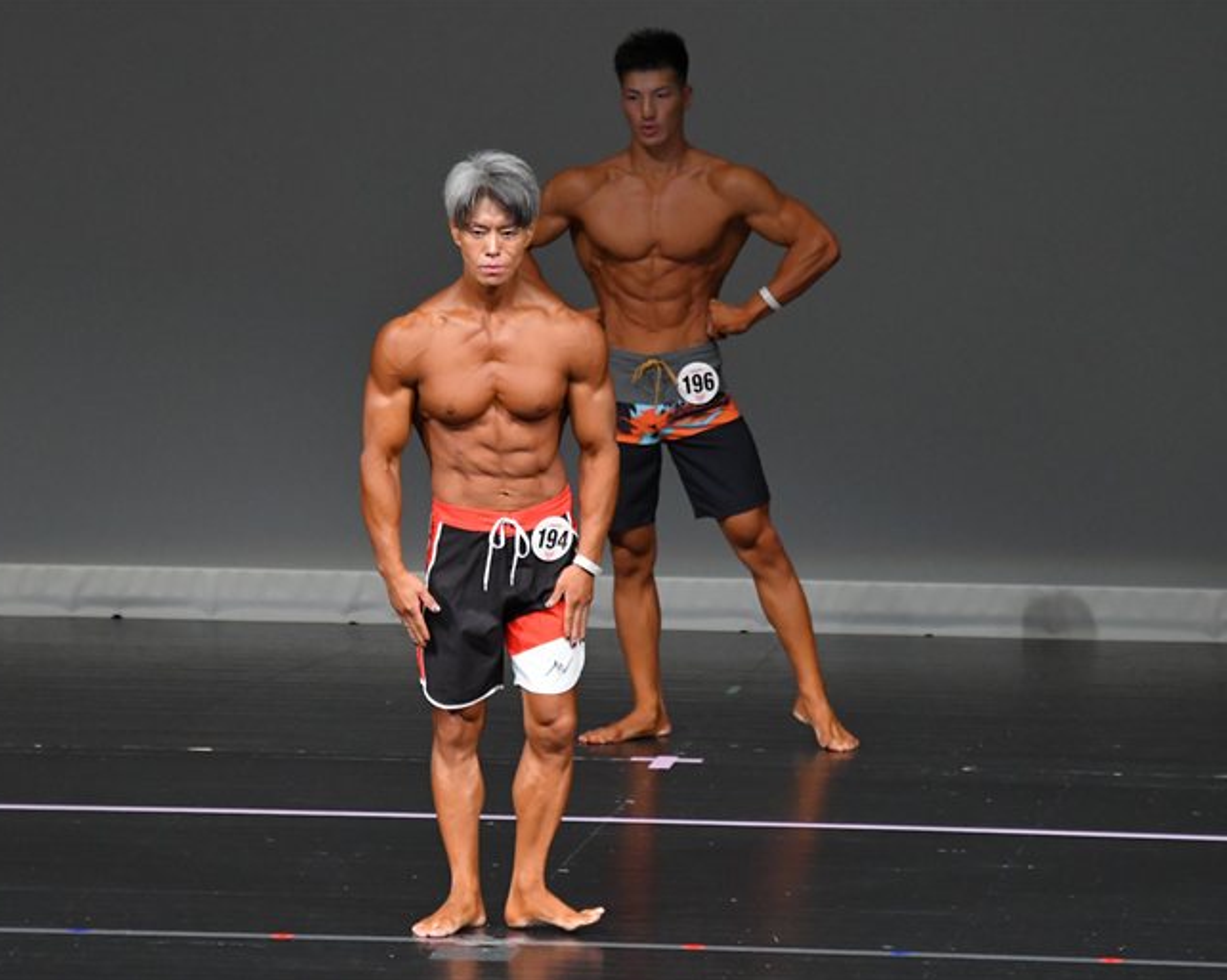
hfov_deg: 5.4
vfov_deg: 4.3
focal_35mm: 357
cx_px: 500
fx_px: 12958
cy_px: 489
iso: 4000
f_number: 5.6
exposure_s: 1/400
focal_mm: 210
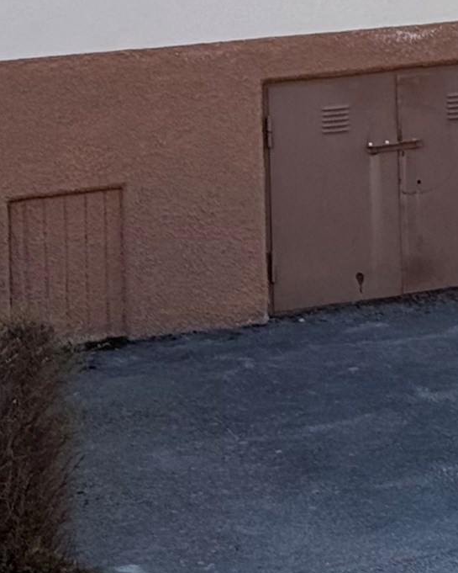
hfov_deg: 7.5
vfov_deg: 9.5
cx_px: 954
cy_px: -252
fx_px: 3354
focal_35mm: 198
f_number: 1.78
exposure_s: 1/1149
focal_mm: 6.76
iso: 64
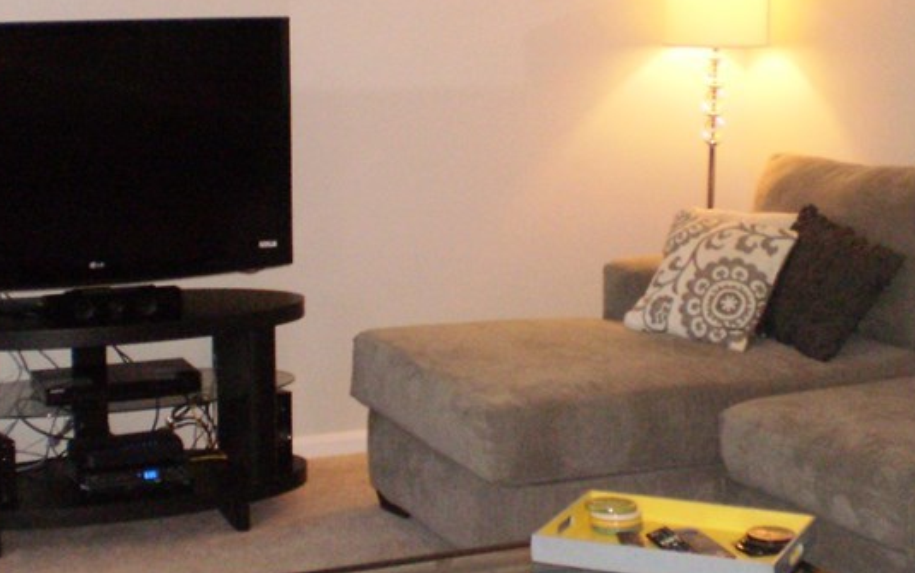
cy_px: 176
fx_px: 1821
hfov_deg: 28.2
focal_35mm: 73
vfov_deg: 17.8
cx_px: 443
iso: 400
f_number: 3.1
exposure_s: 1/30
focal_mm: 6.3
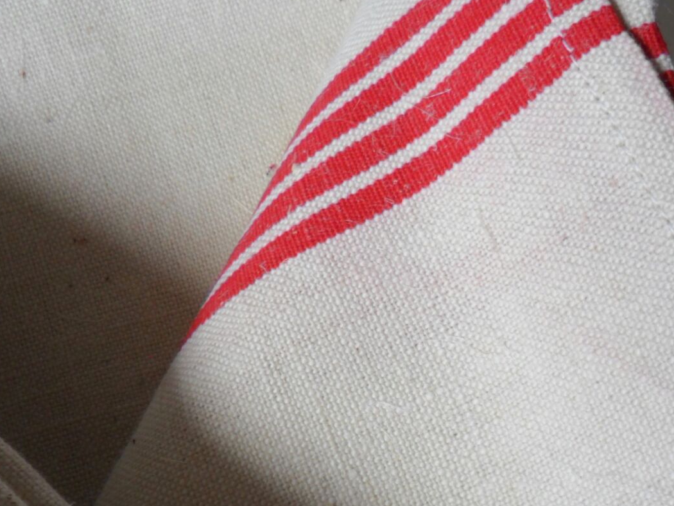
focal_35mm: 51
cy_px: 402
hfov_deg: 37.3
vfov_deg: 28.0
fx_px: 993
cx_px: 402
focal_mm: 4.9
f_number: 3.5
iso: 80
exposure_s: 1/90
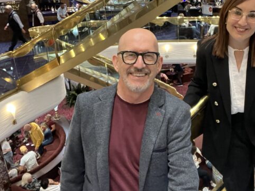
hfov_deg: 48.0
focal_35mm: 38
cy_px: 75
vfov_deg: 37.6
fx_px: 280
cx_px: 173
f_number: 2.2
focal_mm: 2.71
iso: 400
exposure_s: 1/30
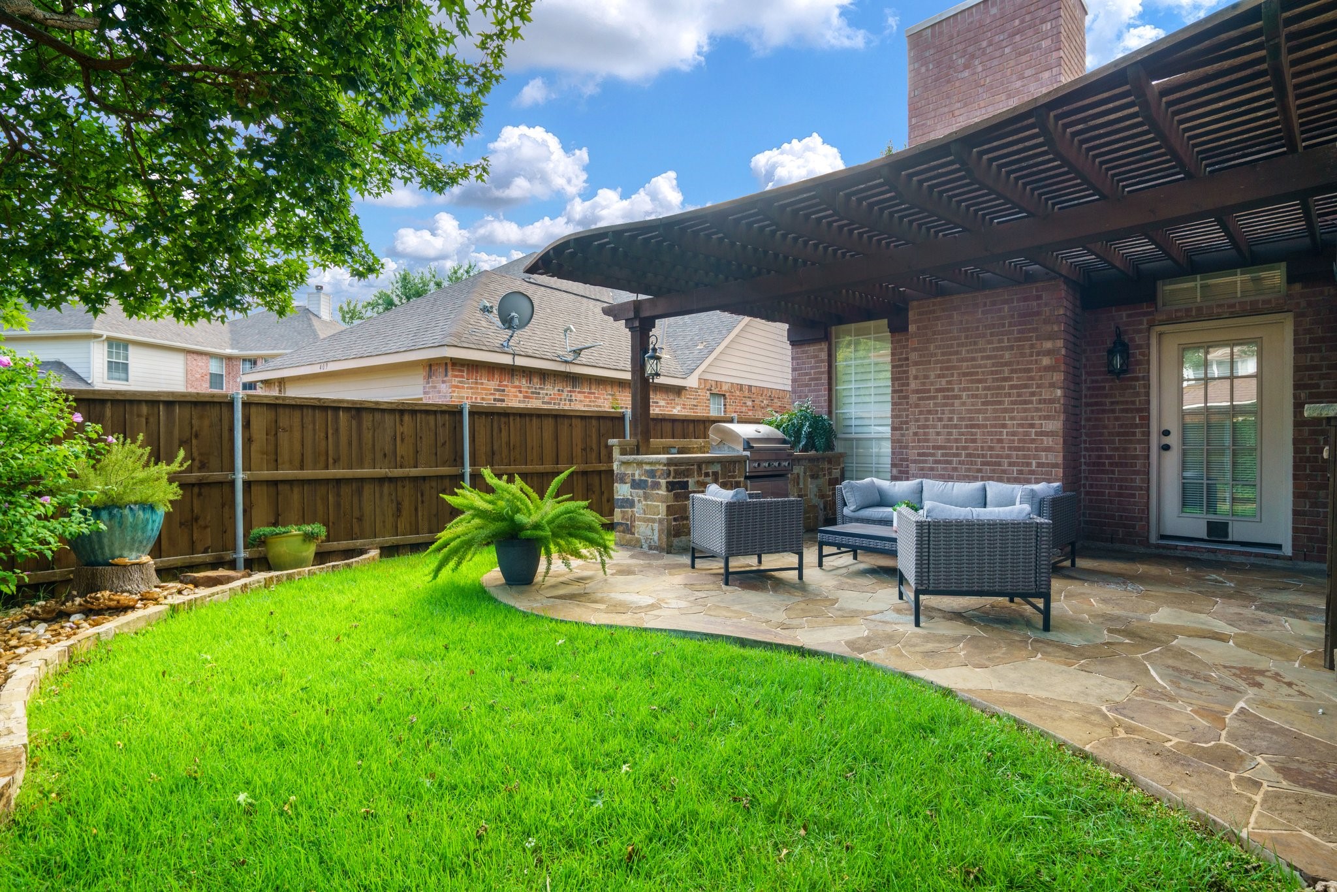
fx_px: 631
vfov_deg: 70.5
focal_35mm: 17
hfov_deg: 93.3
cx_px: 668
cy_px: 446
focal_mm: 17
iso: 800
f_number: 6.3
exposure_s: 1/160
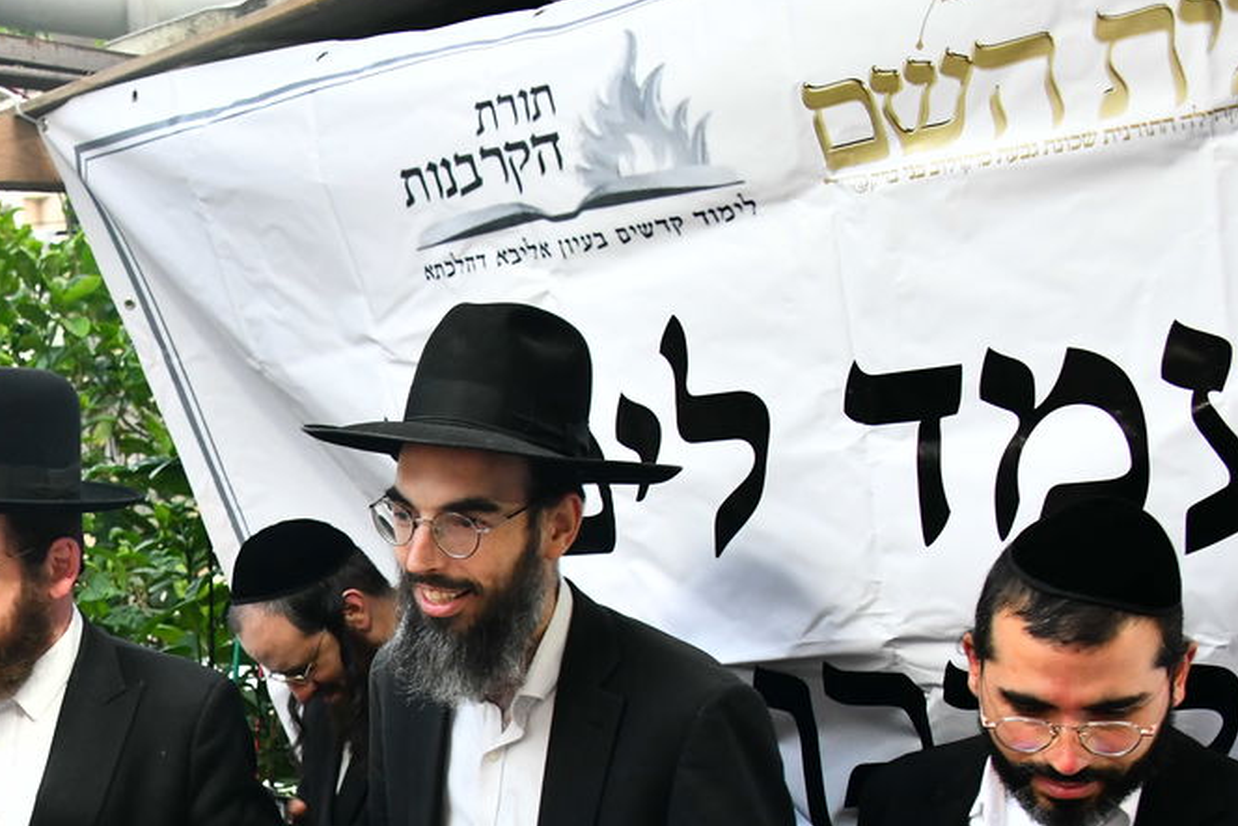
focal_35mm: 59
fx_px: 2029
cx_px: 28
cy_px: 831
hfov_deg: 31.6
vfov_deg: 22.1
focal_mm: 28
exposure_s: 1/160
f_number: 5
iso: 2000
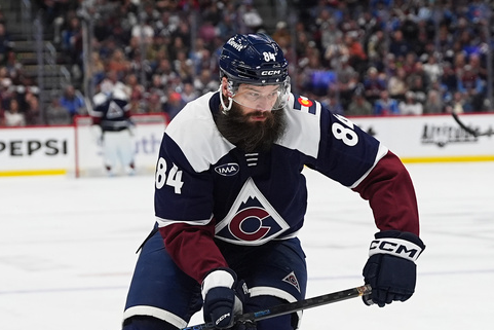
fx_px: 2745
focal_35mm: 200
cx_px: 307
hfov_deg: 10.3
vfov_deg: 6.9
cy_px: 212
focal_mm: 63
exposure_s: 1/2000
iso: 1250
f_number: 2.5
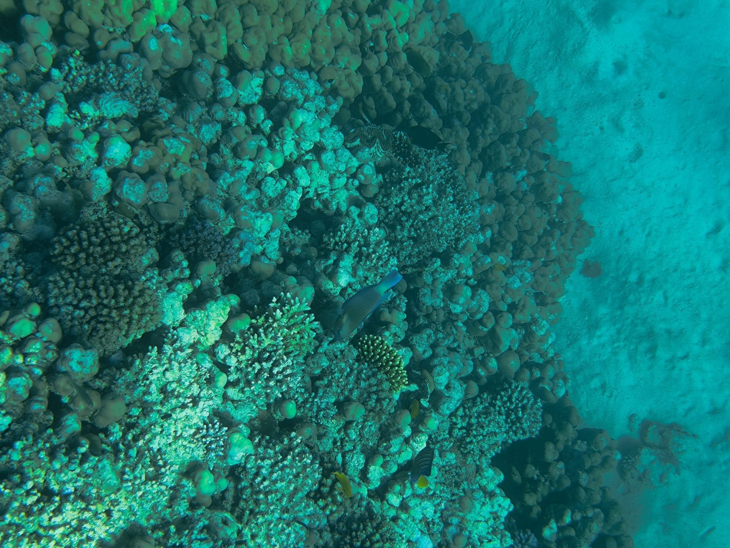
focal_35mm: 46
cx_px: 365
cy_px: 274
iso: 50
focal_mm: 6.14
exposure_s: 1/286
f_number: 1.65
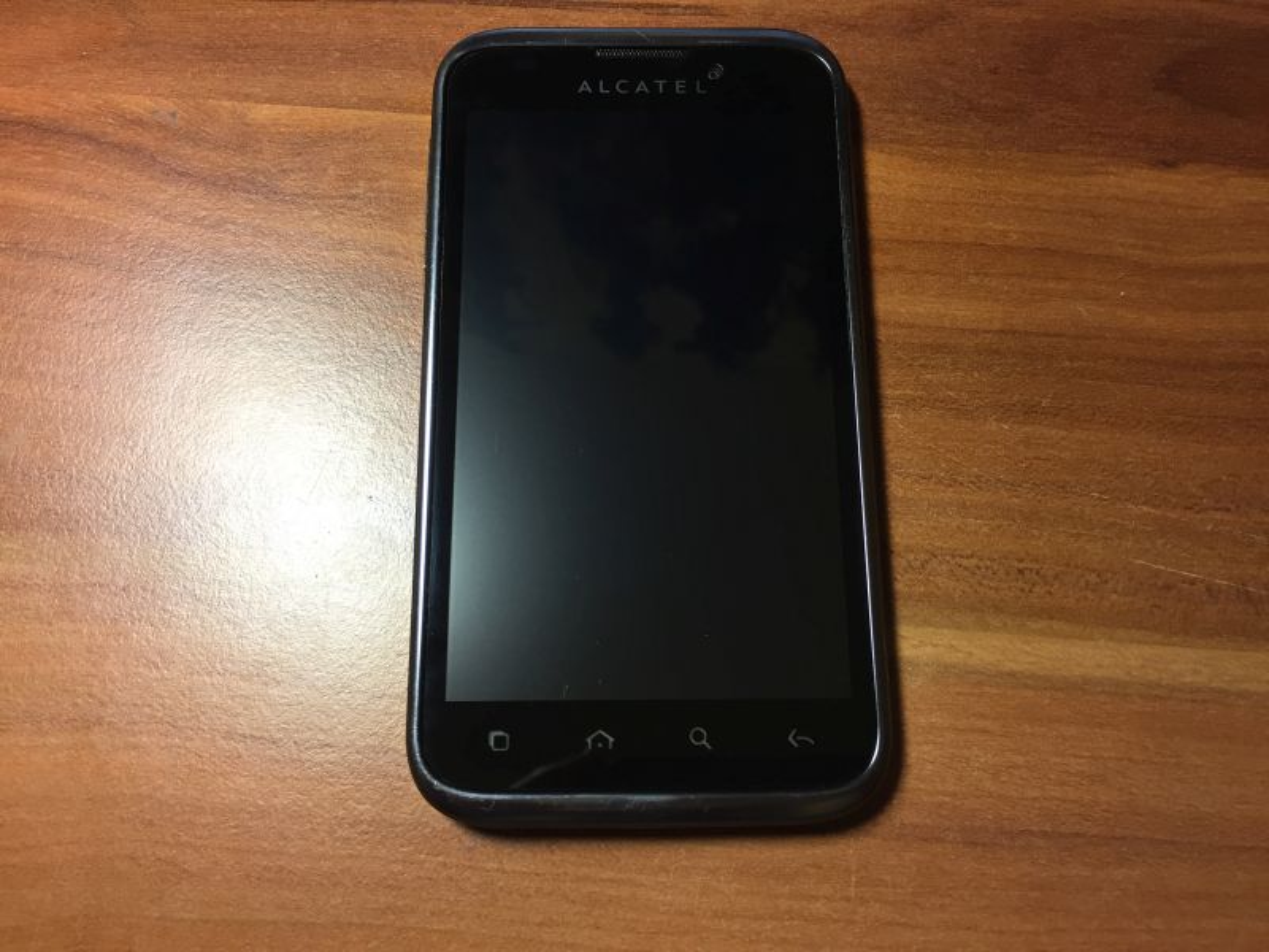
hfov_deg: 61.7
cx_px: 634
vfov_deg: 48.2
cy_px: 476
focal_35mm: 29
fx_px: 1063
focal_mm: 4.15
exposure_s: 1/33
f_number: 2.2
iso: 40
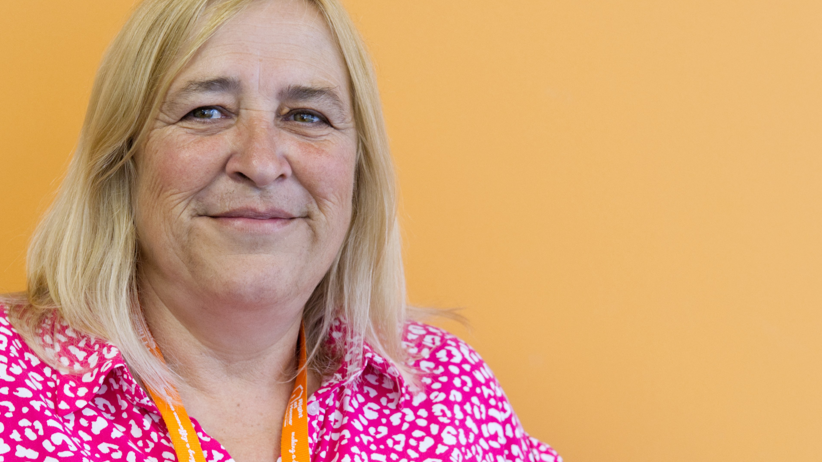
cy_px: 299
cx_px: 379
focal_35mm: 91
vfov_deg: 13.3
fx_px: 1983
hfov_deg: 23.4
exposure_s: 1/160
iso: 640
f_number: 3.6
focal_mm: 35
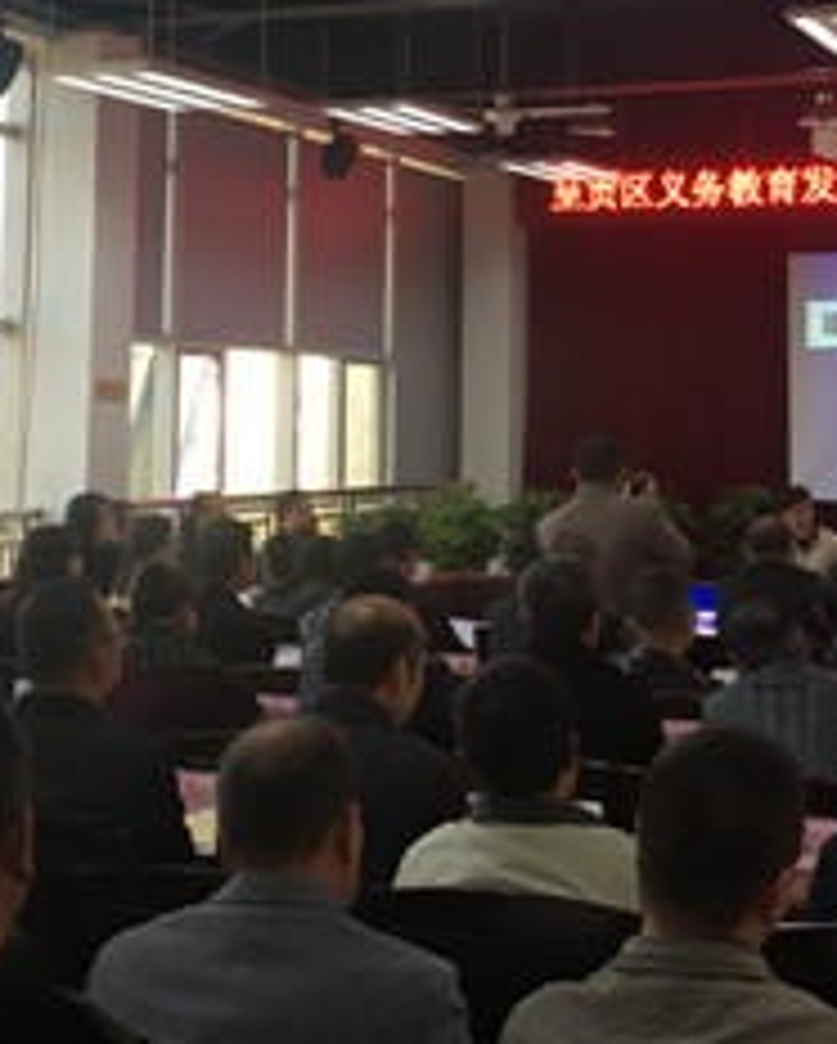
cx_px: 486
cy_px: 171
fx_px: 2072
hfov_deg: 22.8
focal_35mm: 67
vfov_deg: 27.6
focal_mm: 4.15
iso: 40
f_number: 2.2
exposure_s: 1/33
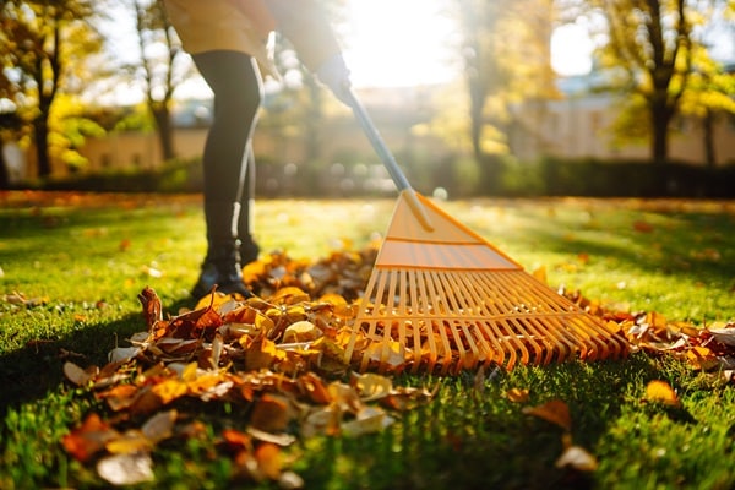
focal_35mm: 35
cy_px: 245
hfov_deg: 54.4
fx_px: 715
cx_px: 368
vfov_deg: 37.9
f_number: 1.4
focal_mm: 35
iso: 200
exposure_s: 1/3200
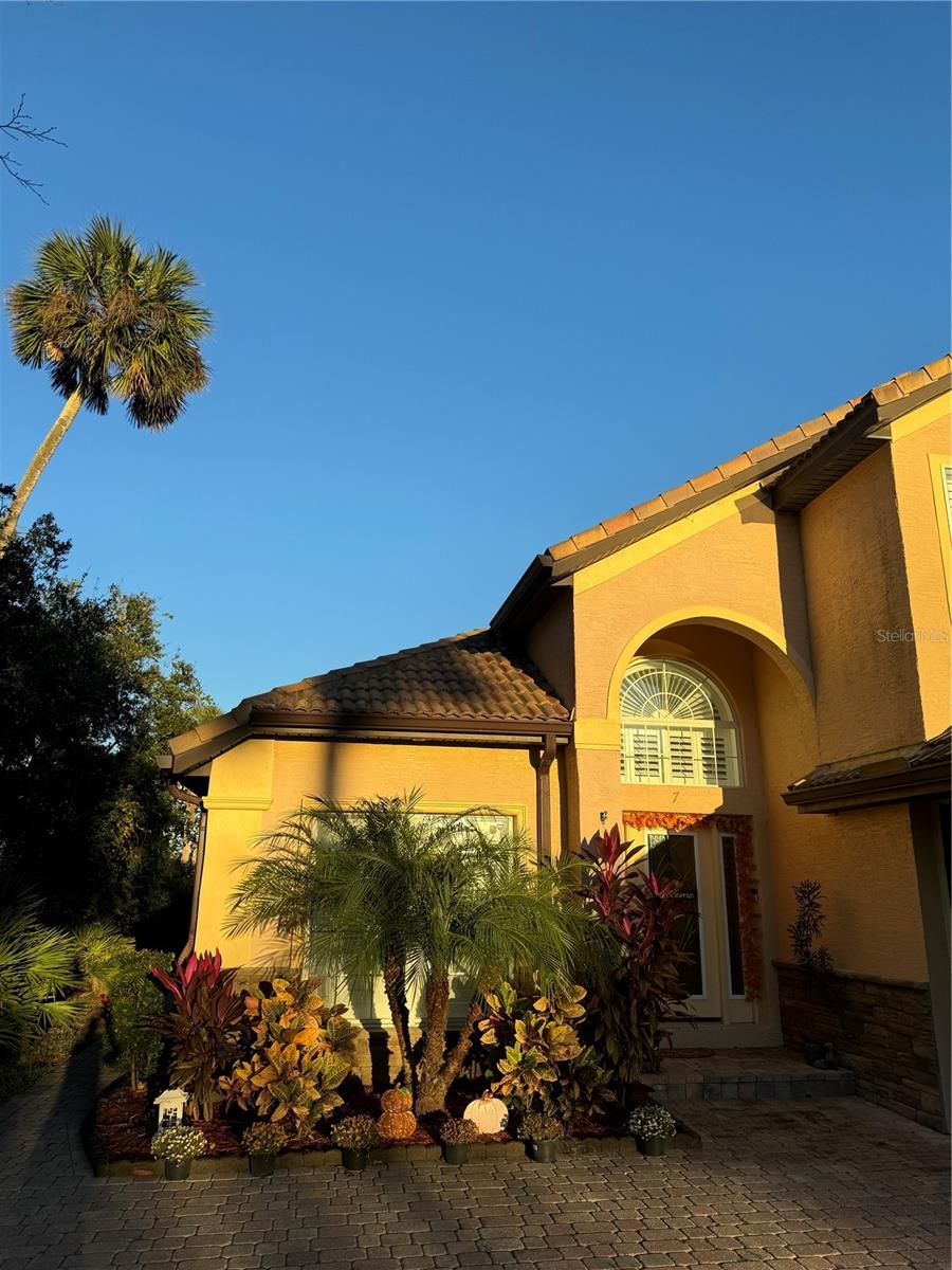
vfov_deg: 71.6
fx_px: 880
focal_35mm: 24
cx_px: 476
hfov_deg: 56.8
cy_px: 635
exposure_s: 1/2604
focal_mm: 6.76
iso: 80
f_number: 1.78
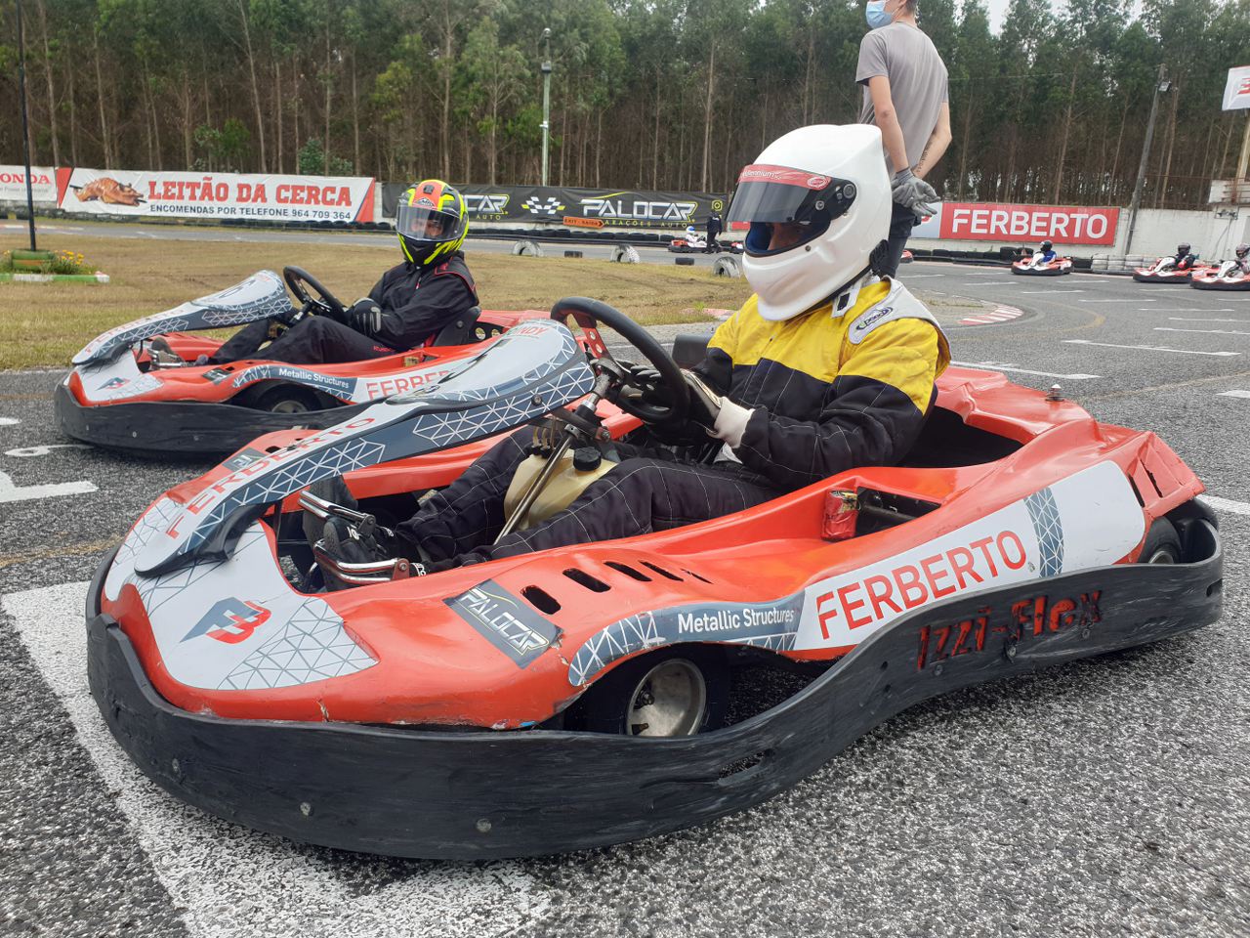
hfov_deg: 67.3
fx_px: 939
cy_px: 469
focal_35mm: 26
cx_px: 625
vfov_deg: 53.1
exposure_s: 1/654
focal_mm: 4.3
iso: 50
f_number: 2.4
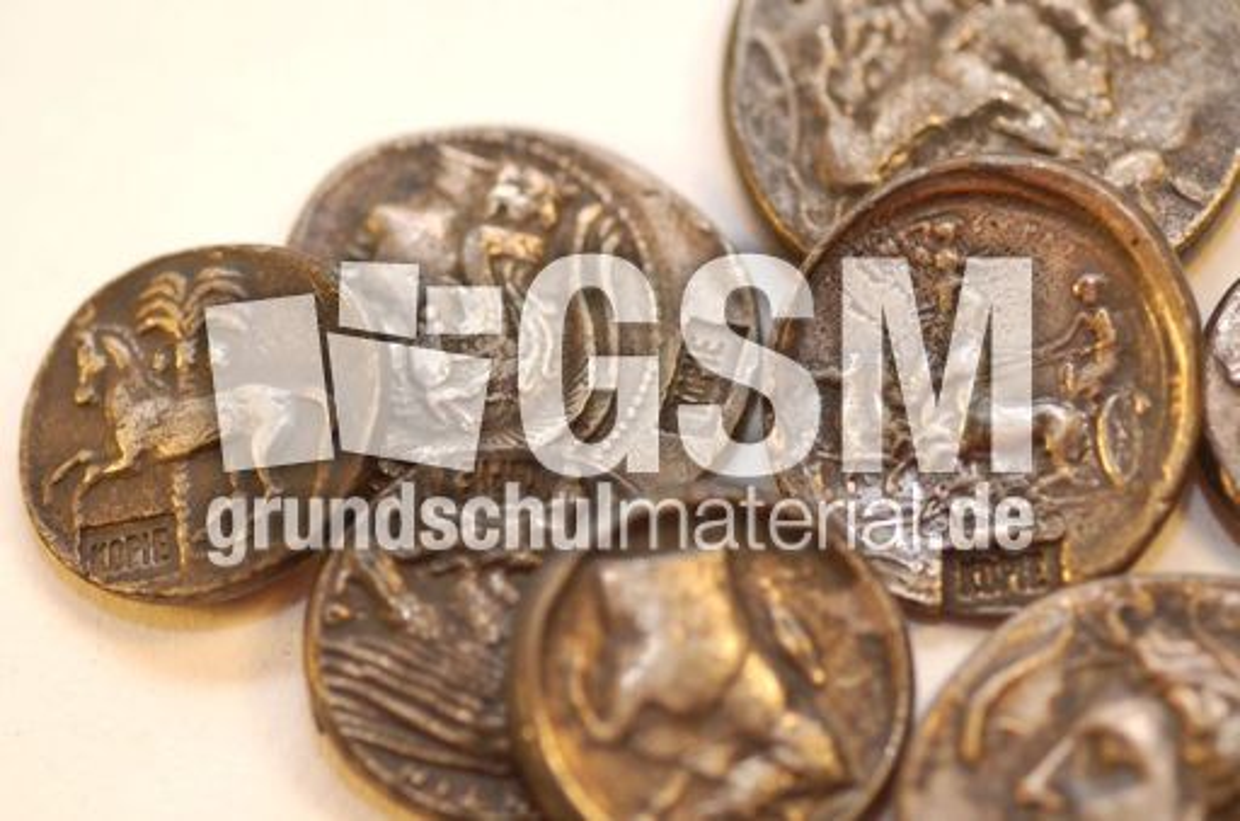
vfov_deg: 8.7
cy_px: 410
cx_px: 620
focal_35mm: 158
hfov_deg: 13.1
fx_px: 5413
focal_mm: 105
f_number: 2.8
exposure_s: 1/500
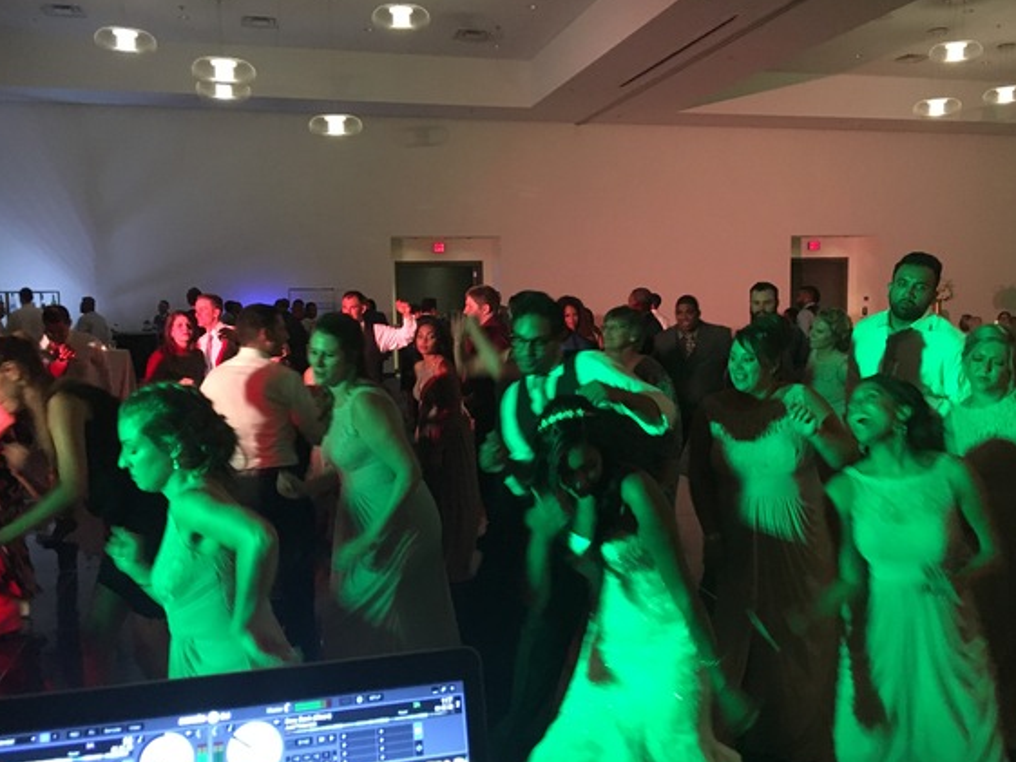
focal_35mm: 31
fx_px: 910
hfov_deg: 58.3
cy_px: 382
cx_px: 523
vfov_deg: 45.5
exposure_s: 1/15
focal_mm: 4.15
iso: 250
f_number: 2.2
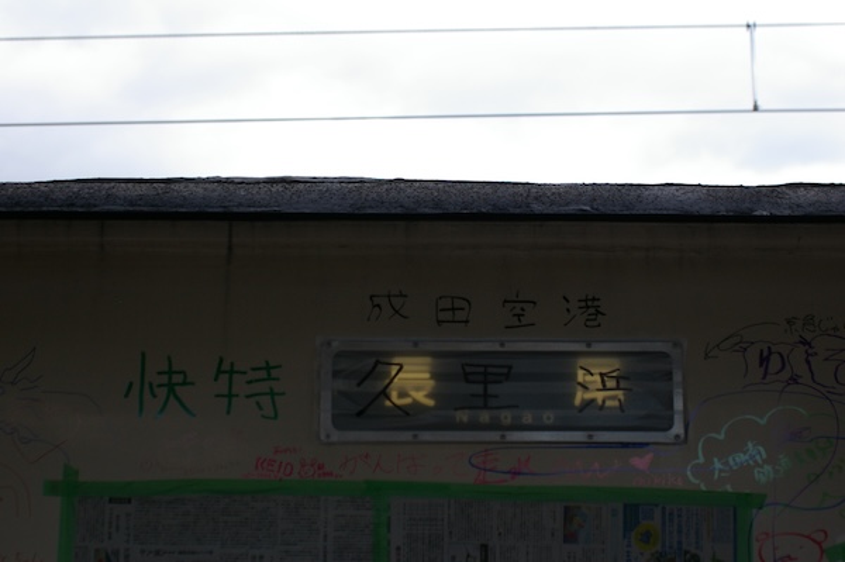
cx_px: 422
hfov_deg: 31.2
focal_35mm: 64
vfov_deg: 21.0
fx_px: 1513
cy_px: 281
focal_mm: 43
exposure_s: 1/1000
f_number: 4.5
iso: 400
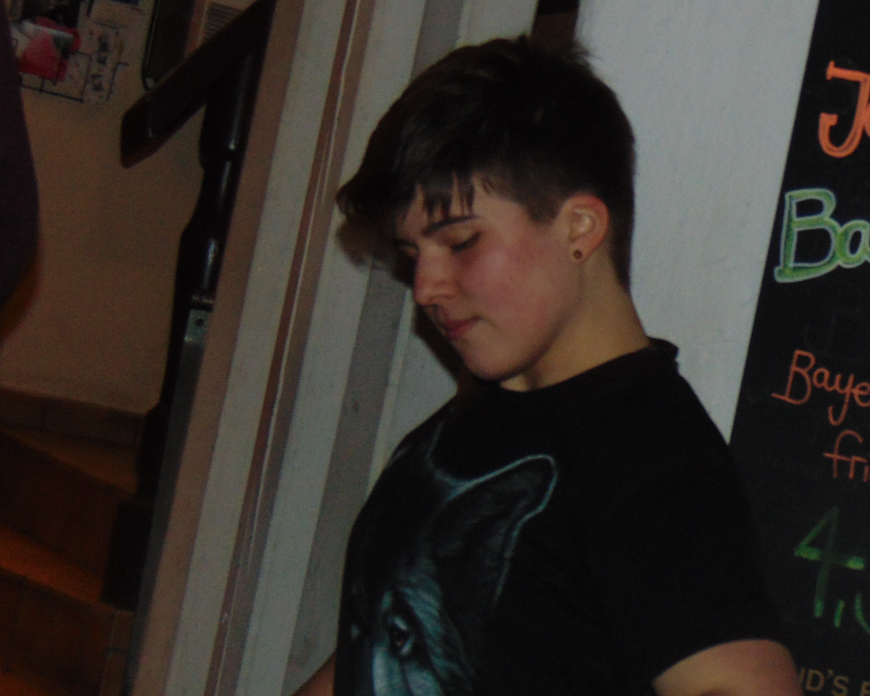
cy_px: 532
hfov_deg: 19.1
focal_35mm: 100
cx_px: 649
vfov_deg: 15.3
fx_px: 2575
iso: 200
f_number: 3.5
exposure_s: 1/8
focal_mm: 9
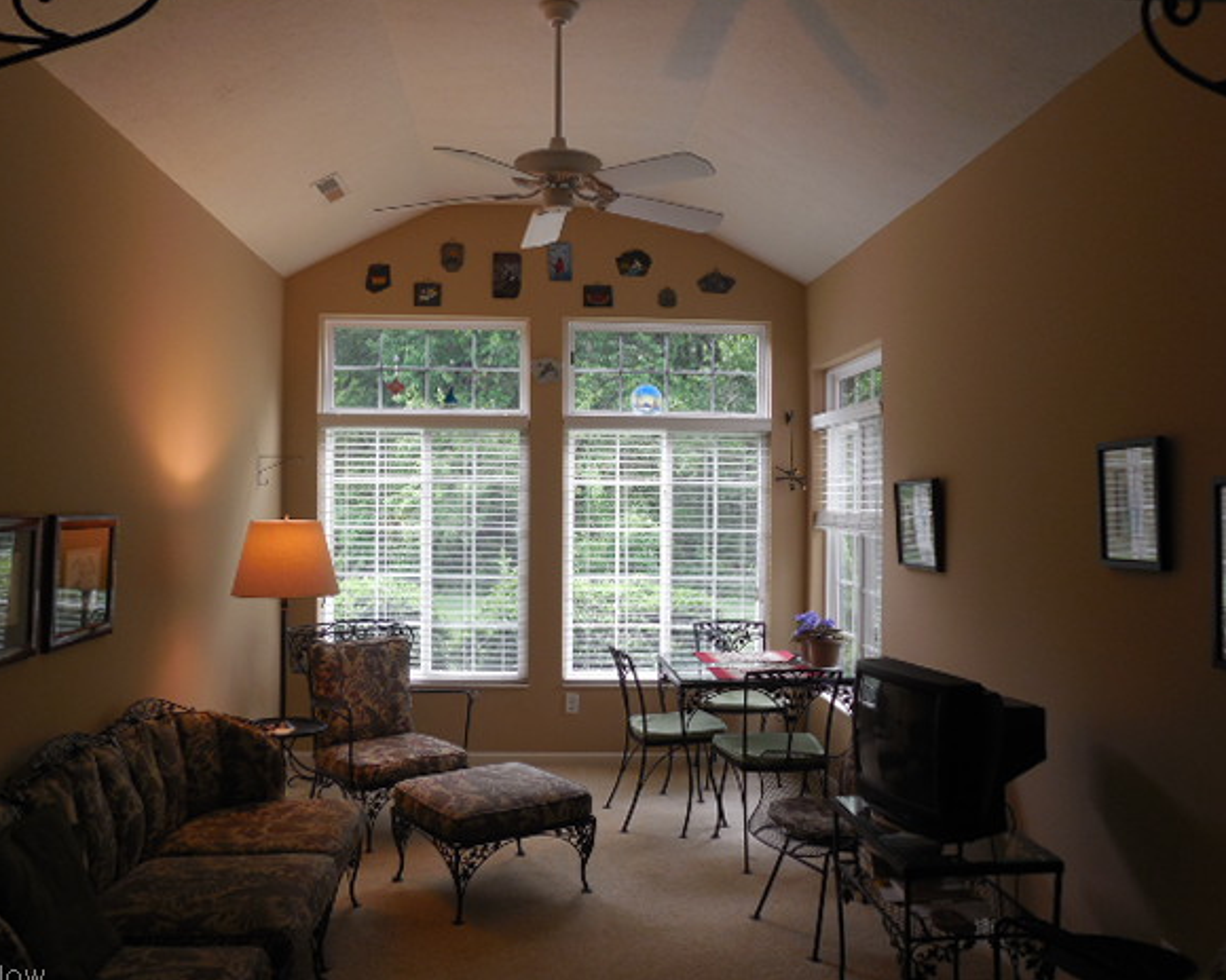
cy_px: 492
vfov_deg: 51.5
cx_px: 586
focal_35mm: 28
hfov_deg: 62.2
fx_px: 1016
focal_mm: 4.6
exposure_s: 1/60
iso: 125
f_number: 3.5
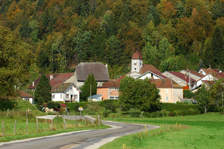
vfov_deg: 7.6
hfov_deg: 11.4
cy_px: 74
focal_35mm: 180
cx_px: 112
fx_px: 1119
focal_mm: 120
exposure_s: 1/400
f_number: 8
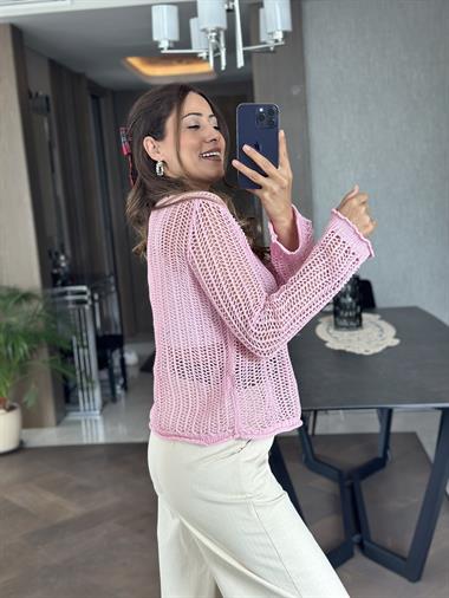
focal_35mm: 48
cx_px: 224
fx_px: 829
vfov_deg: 39.6
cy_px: 299
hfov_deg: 30.3
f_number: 1.78
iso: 125
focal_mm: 6.86
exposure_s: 1/150
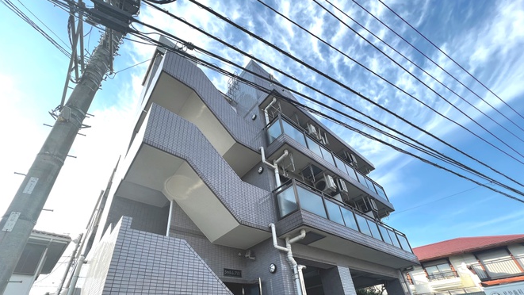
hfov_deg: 103.0
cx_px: 254
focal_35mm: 15
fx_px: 208
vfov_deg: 68.3
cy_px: 200
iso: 32
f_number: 1.8
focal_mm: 1.57
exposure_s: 1/394
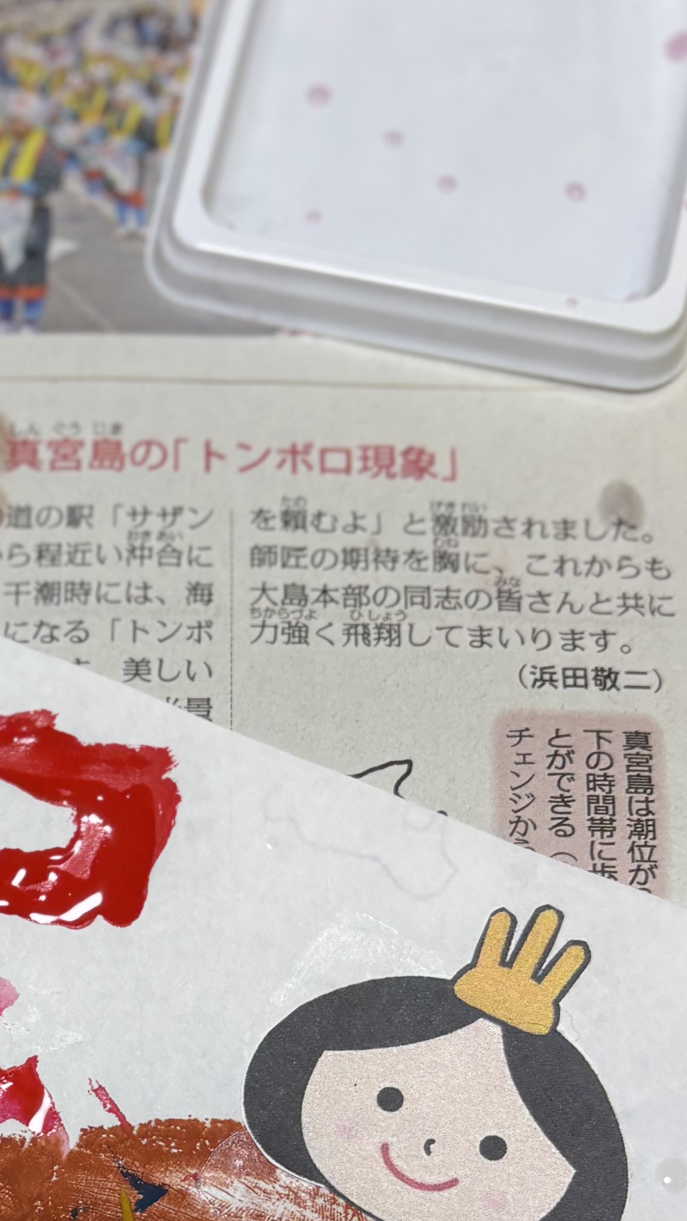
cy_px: 1124
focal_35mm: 69
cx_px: -115
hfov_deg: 16.8
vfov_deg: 29.2
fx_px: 2235
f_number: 1.6
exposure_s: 1/84
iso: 64
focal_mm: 5.96
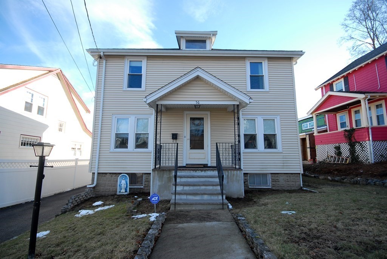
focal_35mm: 16
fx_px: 178
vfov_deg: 72.2
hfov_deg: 94.9
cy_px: 130
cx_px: 194
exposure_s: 1/125
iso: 200
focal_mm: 11
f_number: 6.3
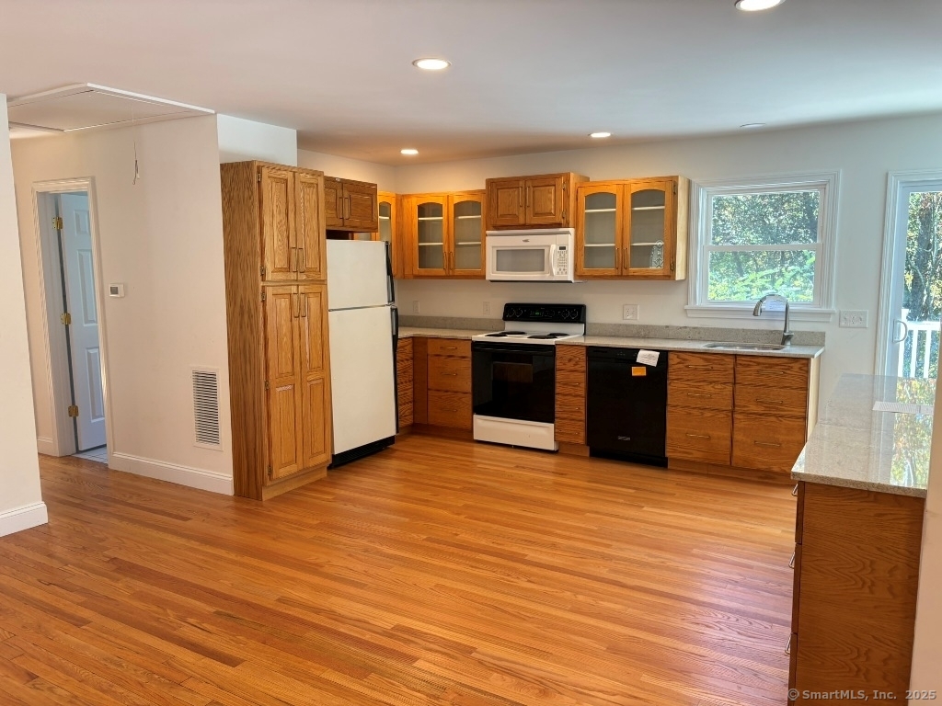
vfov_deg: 53.1
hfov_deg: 67.3
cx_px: 471
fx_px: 708
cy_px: 353
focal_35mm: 26
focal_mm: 5.96
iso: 80
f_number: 1.6
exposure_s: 1/60
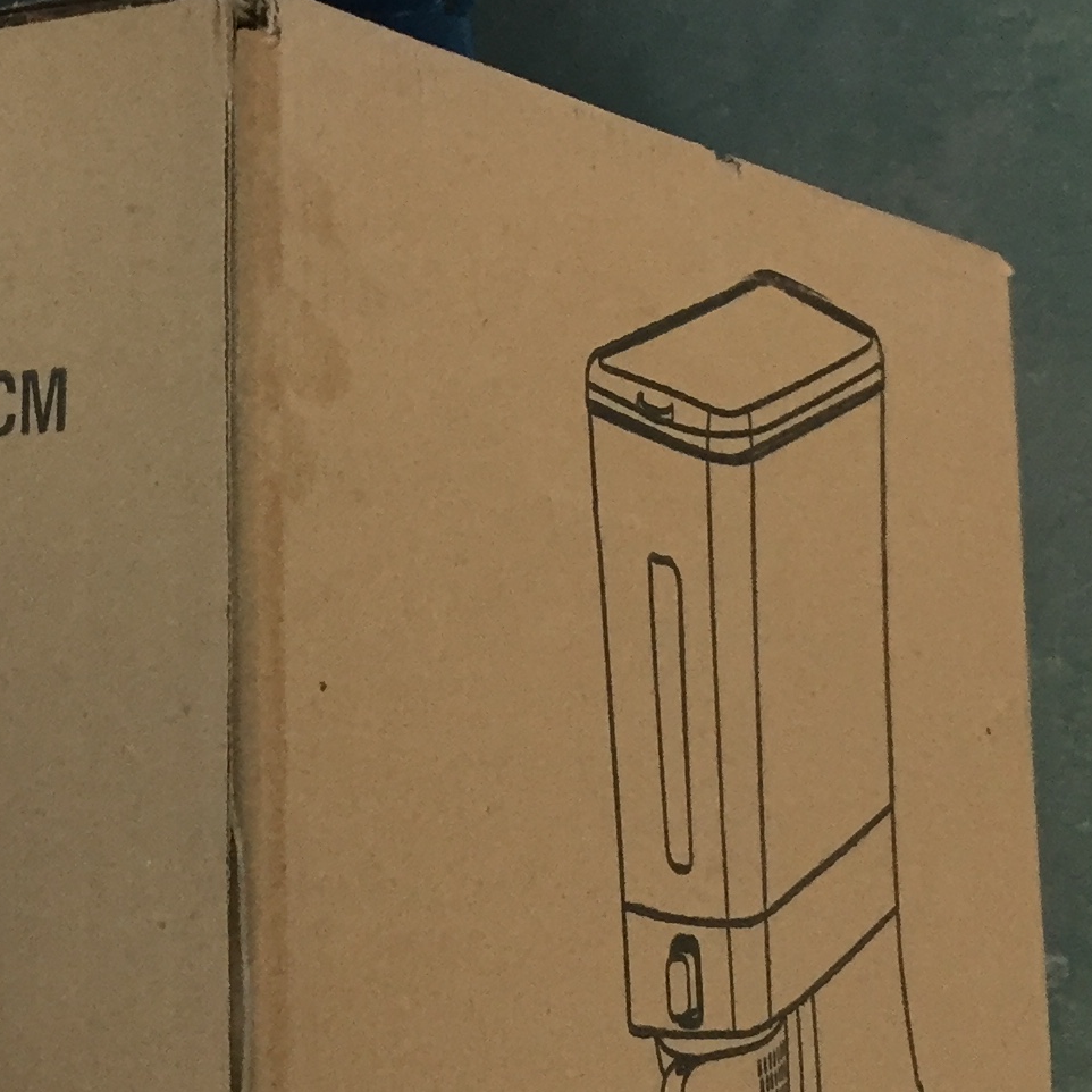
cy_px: 170
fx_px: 3105
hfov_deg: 19.8
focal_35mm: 87
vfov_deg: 19.7
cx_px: 255
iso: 125
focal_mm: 4.15
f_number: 2.2
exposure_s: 1/33
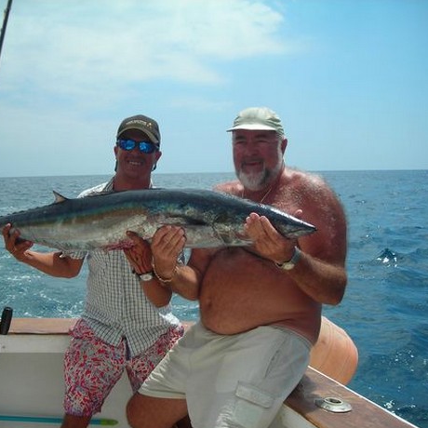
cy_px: 218
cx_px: 167
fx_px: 643
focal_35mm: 46
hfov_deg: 36.6
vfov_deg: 36.8
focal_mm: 6.3
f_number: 6.4
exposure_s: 1/280
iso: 50
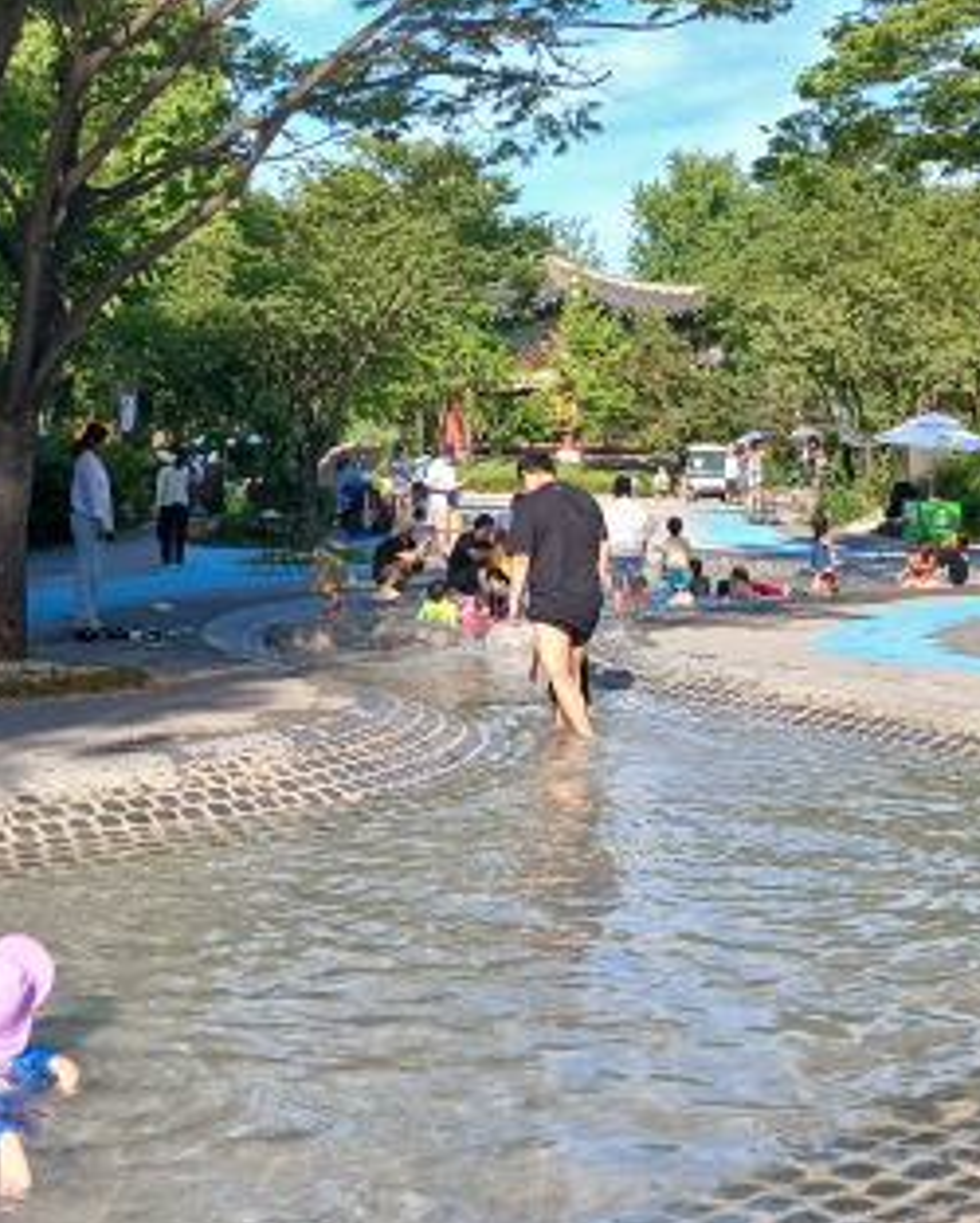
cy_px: 314
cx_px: 374
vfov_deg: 37.2
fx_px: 1775
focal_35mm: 49
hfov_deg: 30.8
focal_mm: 4
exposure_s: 1/239
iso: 20
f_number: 1.8
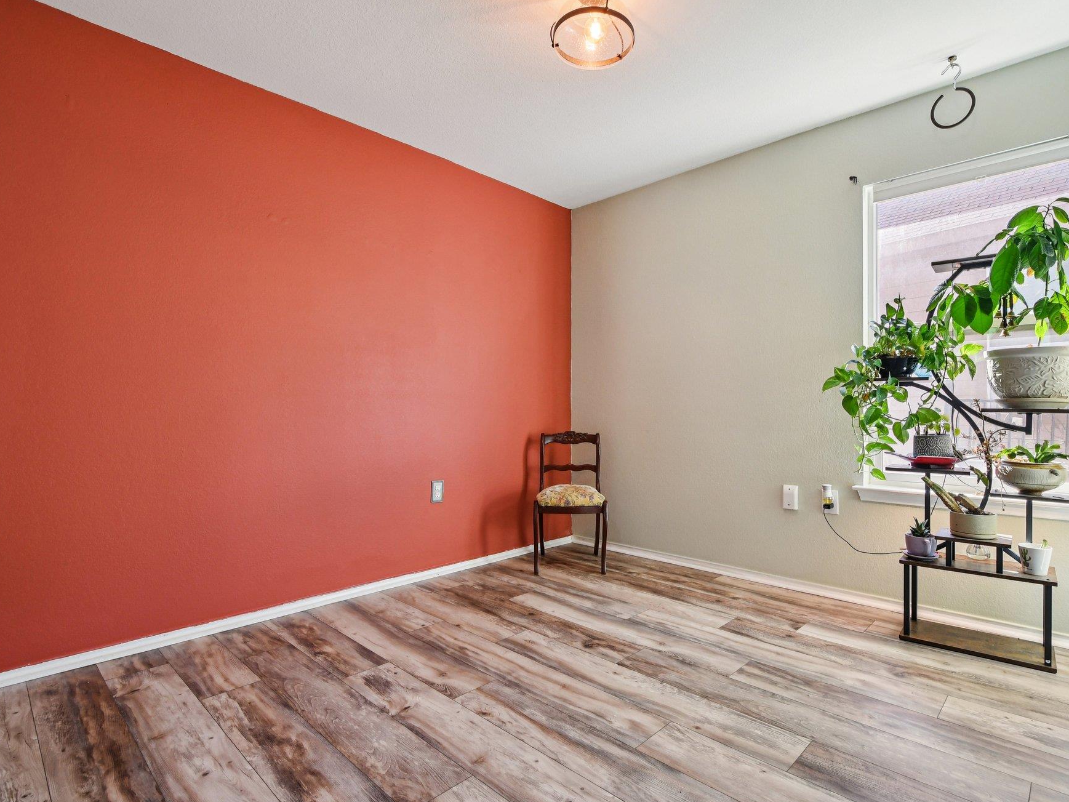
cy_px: 389
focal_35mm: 17
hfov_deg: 90.8
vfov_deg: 74.7
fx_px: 525
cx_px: 582
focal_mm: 10
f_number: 8
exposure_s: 1/20
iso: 400
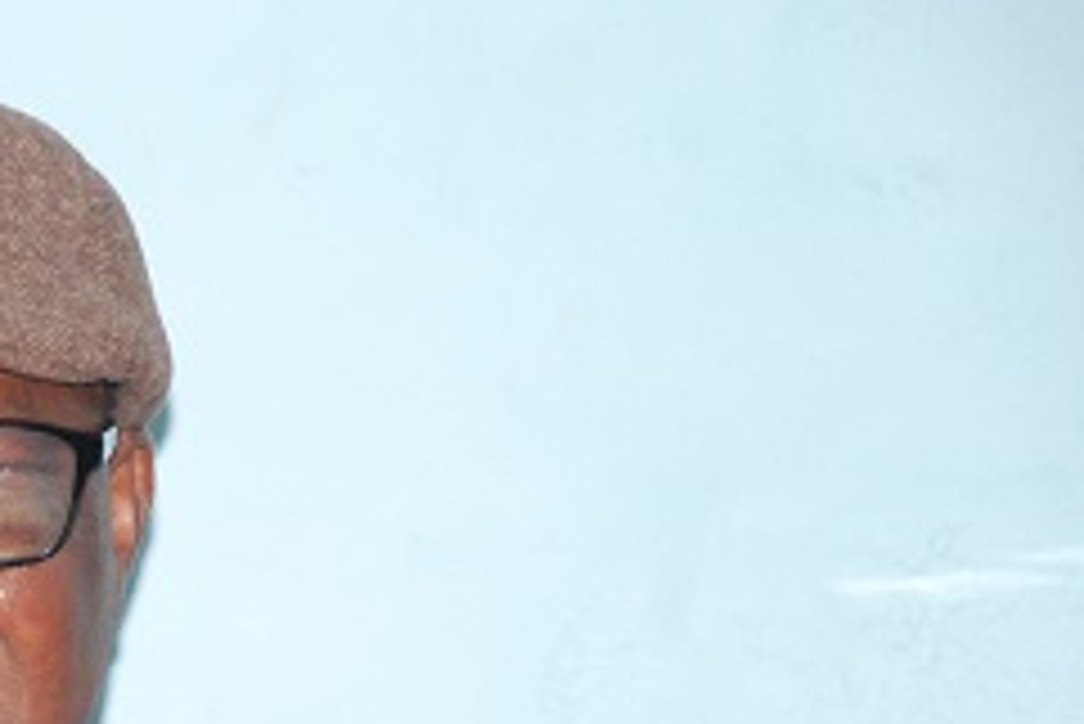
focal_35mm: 374
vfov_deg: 3.7
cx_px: -180
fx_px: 11268
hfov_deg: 5.5
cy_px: 848
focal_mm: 100
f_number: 5.6
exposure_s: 1/200
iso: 1250
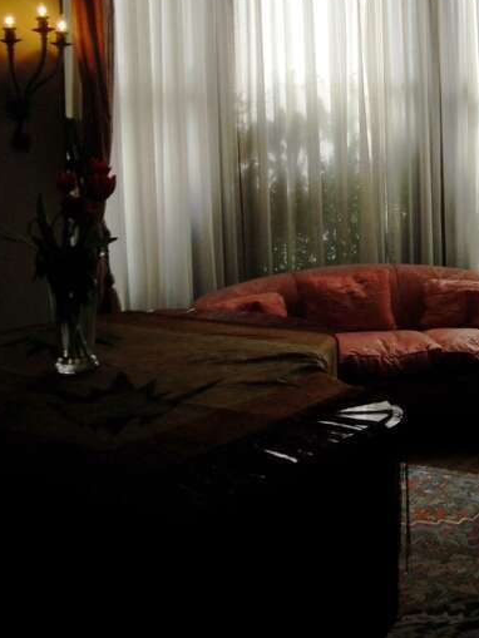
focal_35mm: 55
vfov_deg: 34.2
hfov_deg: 26.3
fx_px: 1014
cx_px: 342
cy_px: 163
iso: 118
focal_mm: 5.7
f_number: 2.8
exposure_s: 1/250
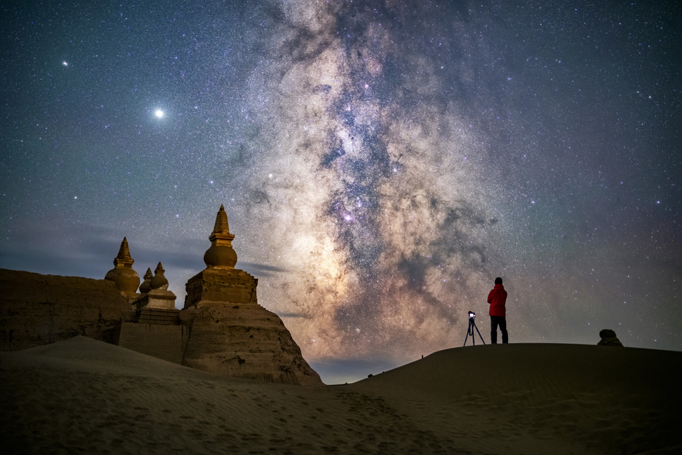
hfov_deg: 54.4
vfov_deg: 37.9
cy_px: 228
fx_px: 663
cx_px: 341
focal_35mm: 35
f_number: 1.2
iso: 10000
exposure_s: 10
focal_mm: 35
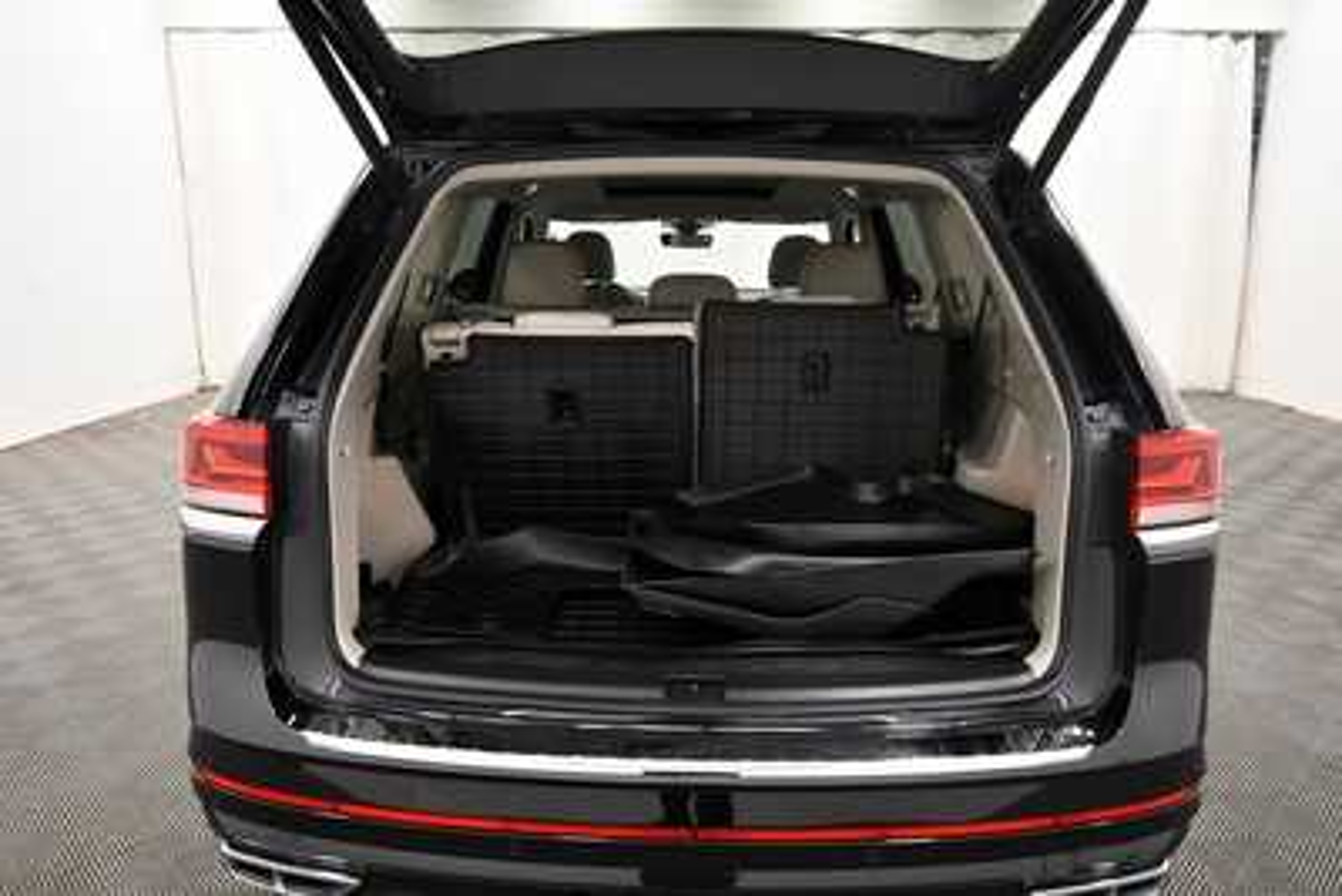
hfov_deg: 73.7
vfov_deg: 53.2
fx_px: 895
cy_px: 448
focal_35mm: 24
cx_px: 671
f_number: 5.3
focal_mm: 16
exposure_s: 1/125
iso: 2000
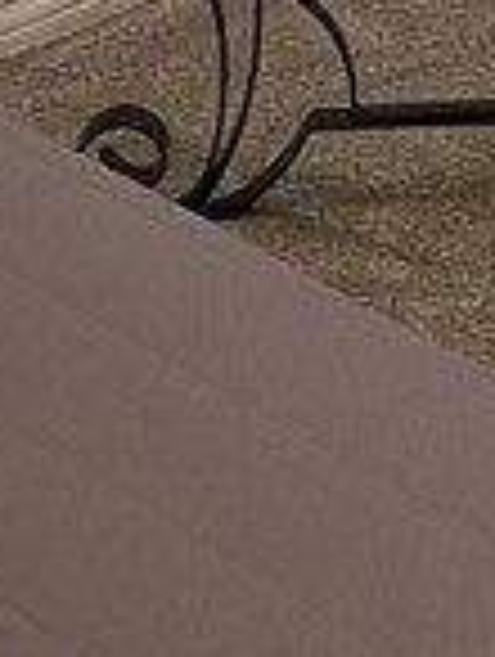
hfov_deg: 8.1
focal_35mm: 182
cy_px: -1310
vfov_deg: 8.9
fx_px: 3460
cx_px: 580
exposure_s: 1/60
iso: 100
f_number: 1.8
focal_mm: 4.25
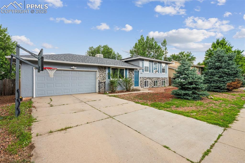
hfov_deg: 93.3
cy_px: 82
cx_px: 122
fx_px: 116
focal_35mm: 17
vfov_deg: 70.4
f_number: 9
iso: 100
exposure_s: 1/30
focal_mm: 17
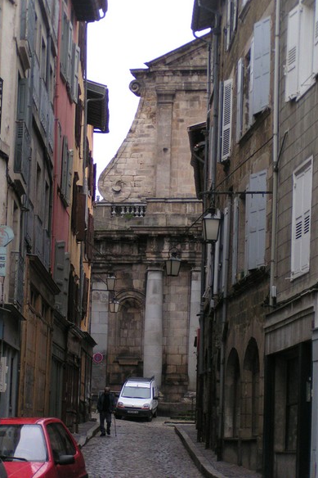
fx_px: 1564
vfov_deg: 17.4
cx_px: 156
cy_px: 228
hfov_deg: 11.6
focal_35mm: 118
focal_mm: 16.6
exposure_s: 1/125
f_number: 3.5
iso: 160
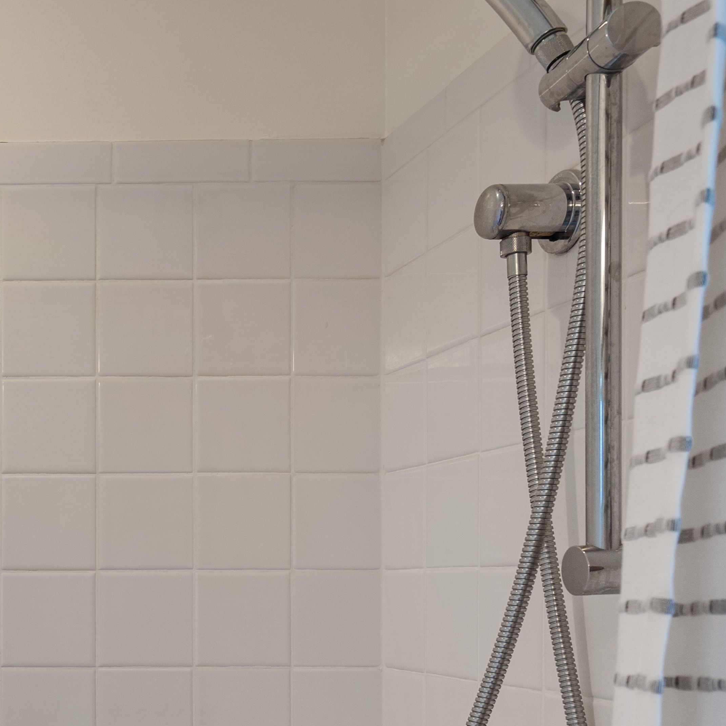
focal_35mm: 50
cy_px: 606
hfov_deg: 29.0
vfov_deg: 32.8
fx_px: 1186
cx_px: -163
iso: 160
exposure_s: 1/30
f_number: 7.1
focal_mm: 21
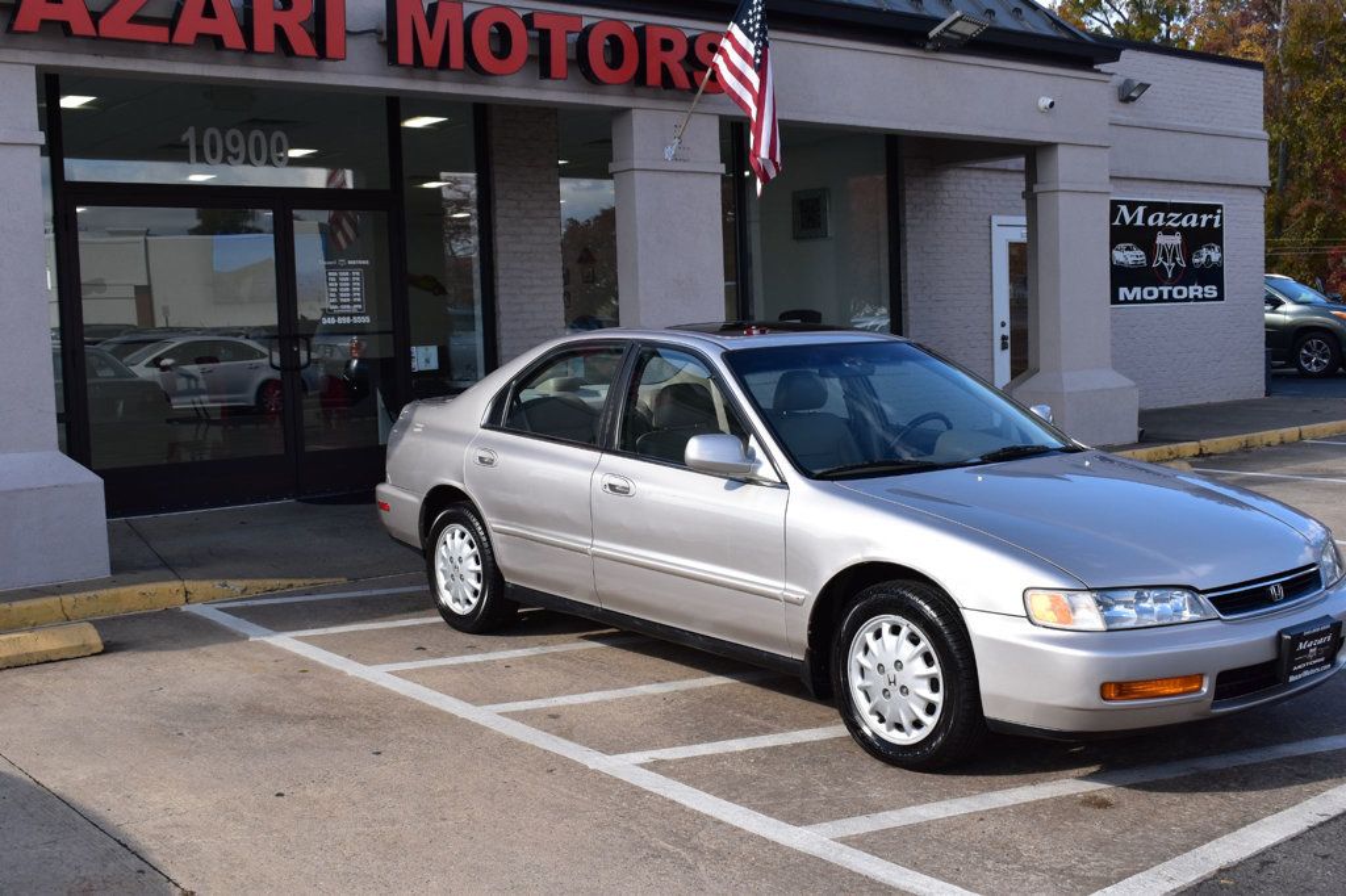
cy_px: 448
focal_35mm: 40
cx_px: 673
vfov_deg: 33.0
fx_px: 1514
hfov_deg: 47.9
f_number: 11
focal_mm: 27
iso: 400
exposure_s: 1/400
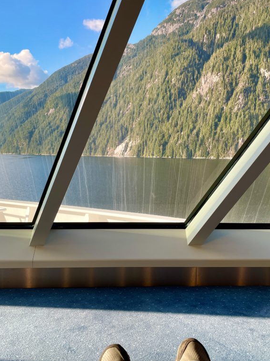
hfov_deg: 40.7
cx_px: 149
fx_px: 364
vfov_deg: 52.6
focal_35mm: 35
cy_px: 188
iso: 32
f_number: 1.6
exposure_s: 1/177
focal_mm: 4.2
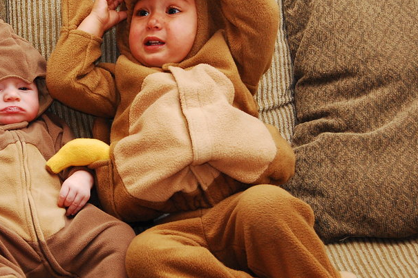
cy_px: 126
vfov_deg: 15.3
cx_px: 70
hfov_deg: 22.5
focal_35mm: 89
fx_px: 1030
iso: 800
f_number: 5.6
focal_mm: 35
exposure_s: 1/60
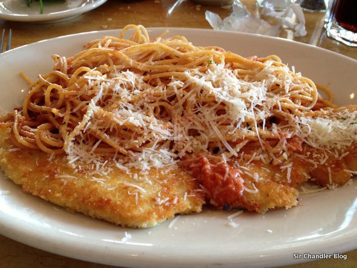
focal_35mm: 35
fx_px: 361
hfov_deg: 52.6
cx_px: 178
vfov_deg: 40.7
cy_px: 134
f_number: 2.4
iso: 100
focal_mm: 4.28
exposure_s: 1/20
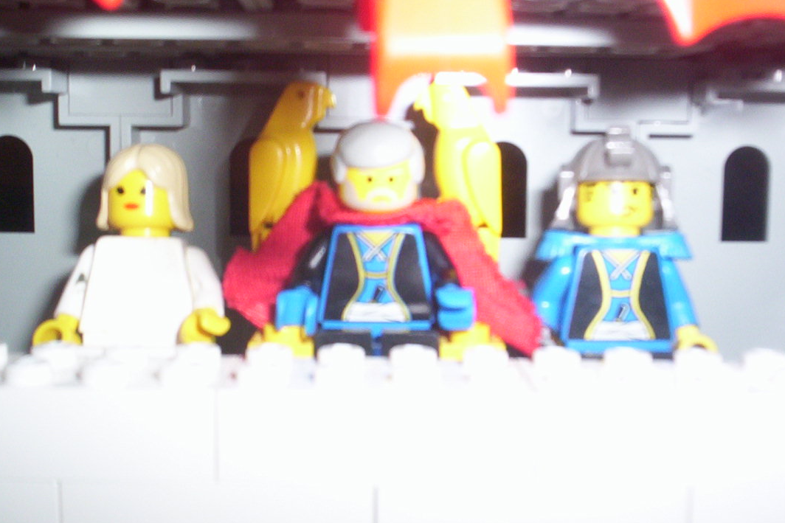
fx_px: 959
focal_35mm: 44
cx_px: 404
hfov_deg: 44.5
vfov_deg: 30.5
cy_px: 262
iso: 140
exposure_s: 1/60
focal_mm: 4.99
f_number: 4.5
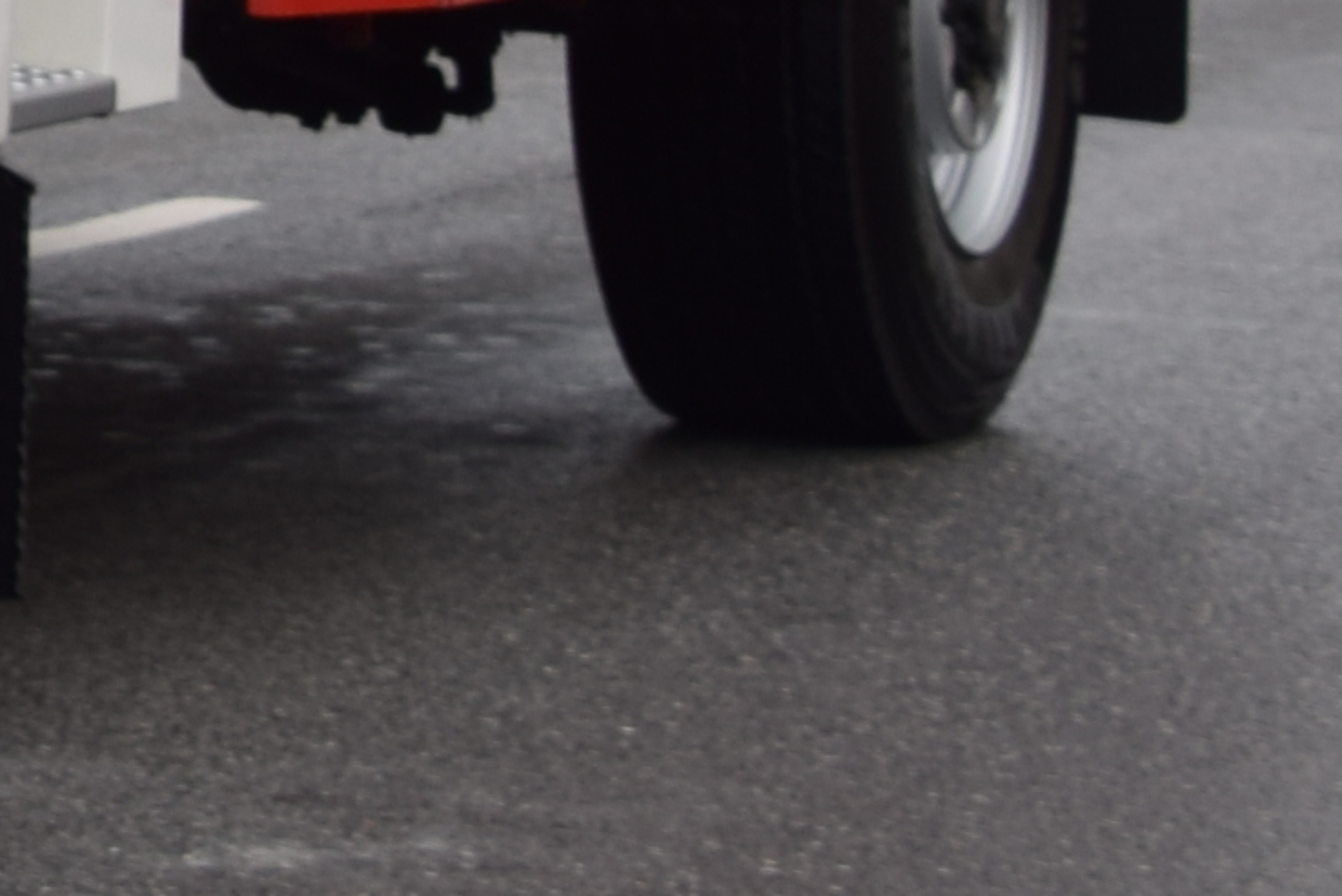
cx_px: -1868
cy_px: -1319
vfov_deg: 5.4
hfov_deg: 7.7
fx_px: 9213
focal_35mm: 247
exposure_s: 1/200
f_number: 8
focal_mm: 27
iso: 100
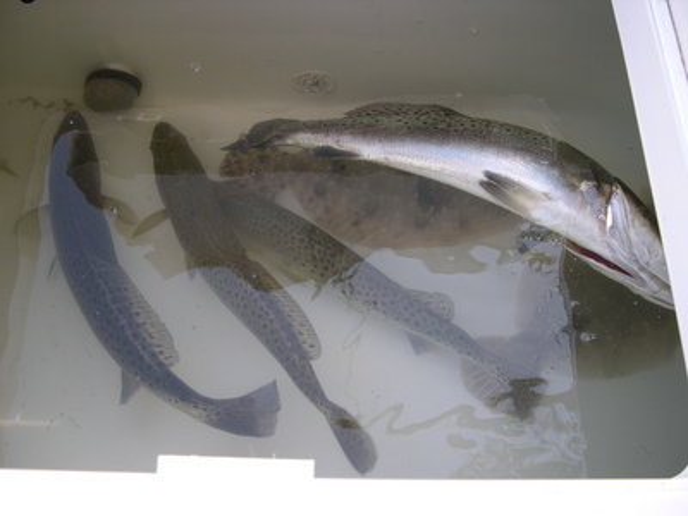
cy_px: 258
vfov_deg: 37.7
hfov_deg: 49.0
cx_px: 344
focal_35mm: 38
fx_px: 755
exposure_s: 1/112
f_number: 2.8
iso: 100
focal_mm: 8
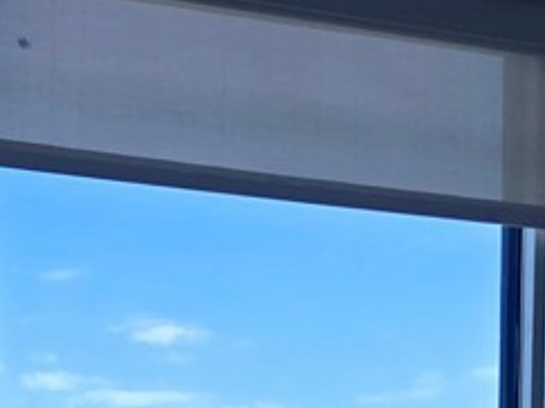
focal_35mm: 97
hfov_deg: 20.0
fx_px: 1526
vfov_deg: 13.5
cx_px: 103
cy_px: 749
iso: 25
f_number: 1.8
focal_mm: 5.4
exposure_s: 1/500
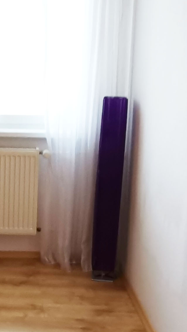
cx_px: -77
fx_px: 661
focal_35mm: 75
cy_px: 181
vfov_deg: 28.2
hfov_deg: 15.1
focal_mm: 2.23
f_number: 2.2
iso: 250
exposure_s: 1/33.3
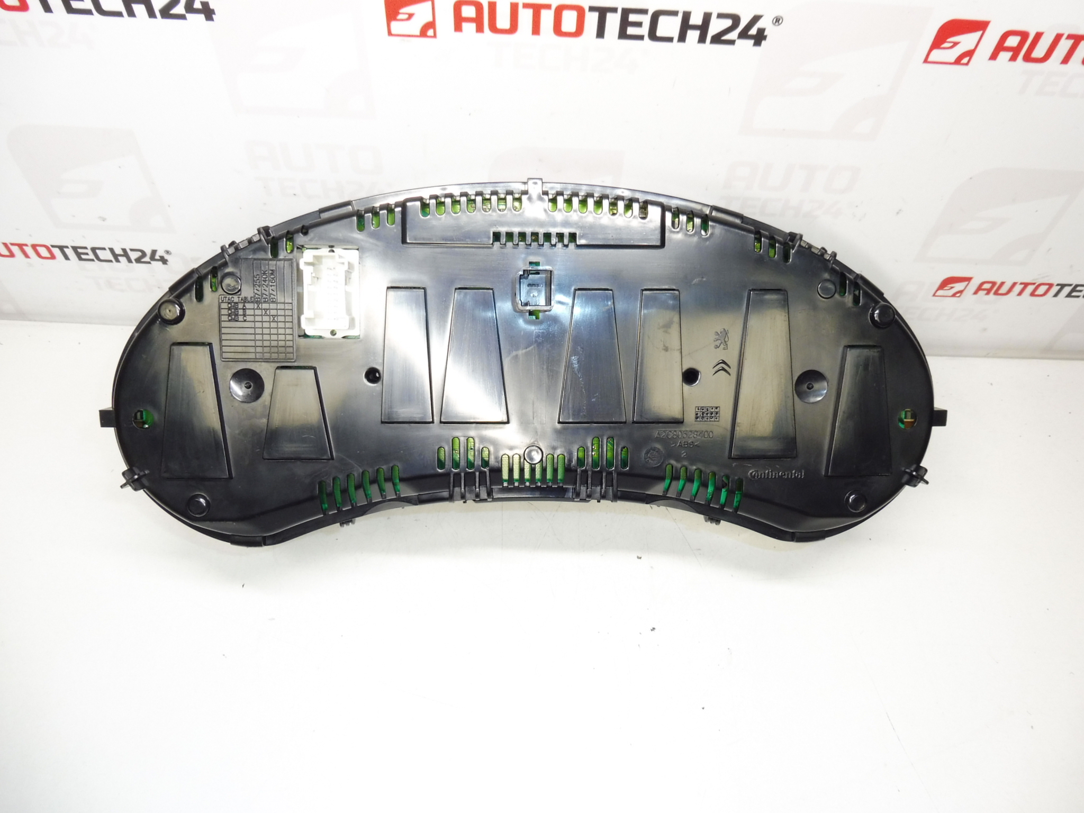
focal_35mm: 24
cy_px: 406
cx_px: 542
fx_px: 752
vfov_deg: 56.8
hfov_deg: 71.6
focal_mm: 4.3
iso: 200
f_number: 3.5
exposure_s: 1/60
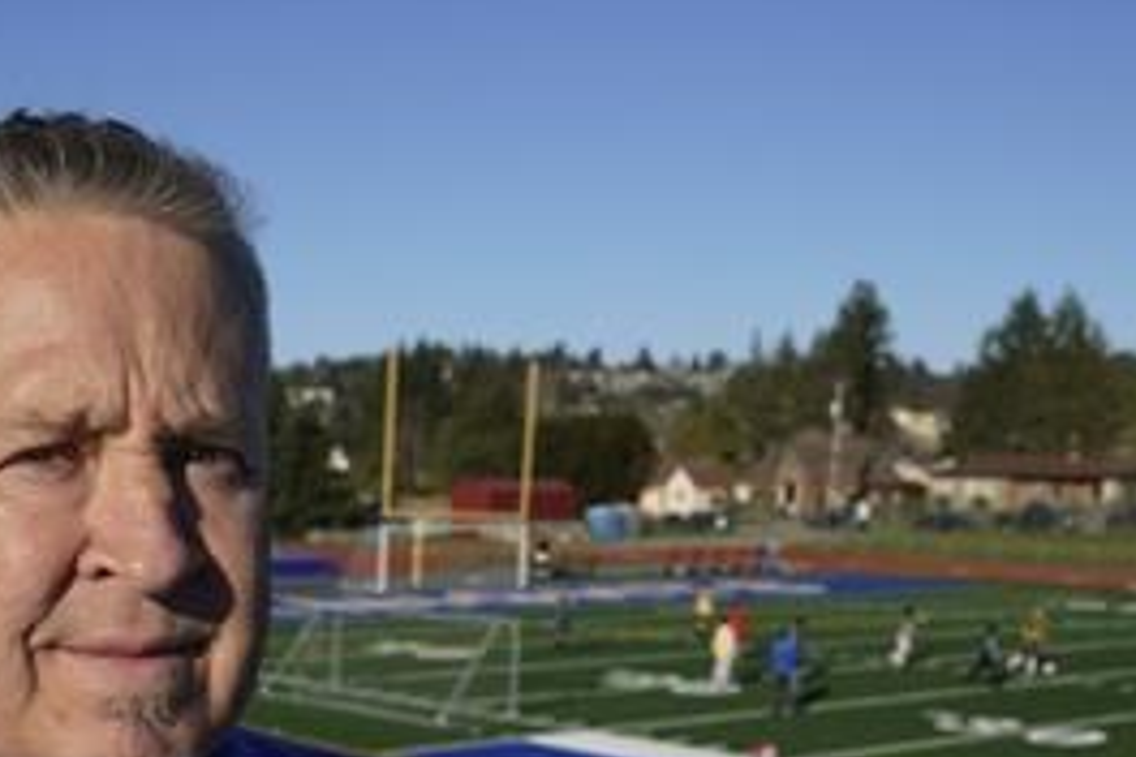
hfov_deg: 33.5
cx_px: 336
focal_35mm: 59
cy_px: 832
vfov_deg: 21.8
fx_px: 1862
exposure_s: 1/1600
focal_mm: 24
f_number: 6.3
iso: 250
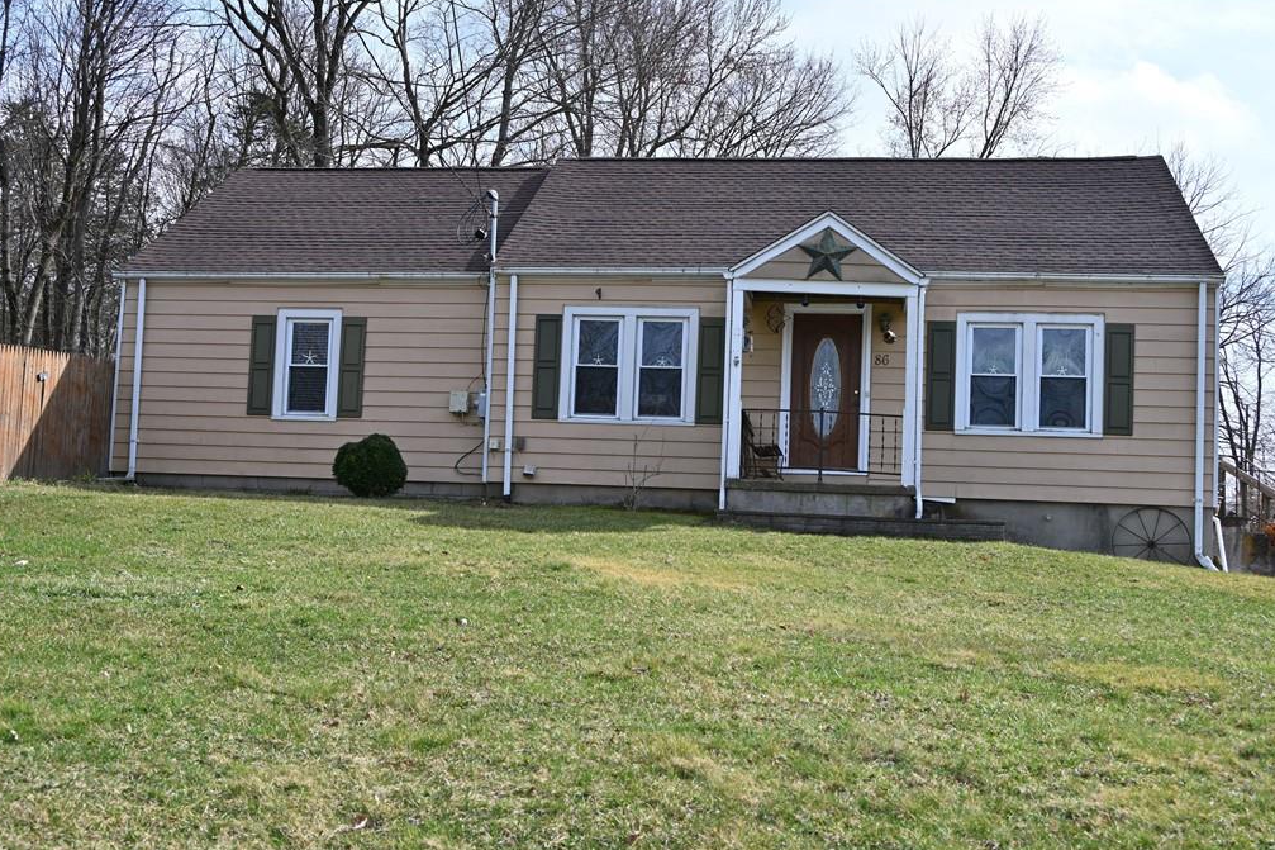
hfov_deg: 47.4
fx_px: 1452
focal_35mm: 41
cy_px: 447
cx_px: 610
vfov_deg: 32.6
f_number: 7.1
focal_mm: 38
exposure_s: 1/320
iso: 100
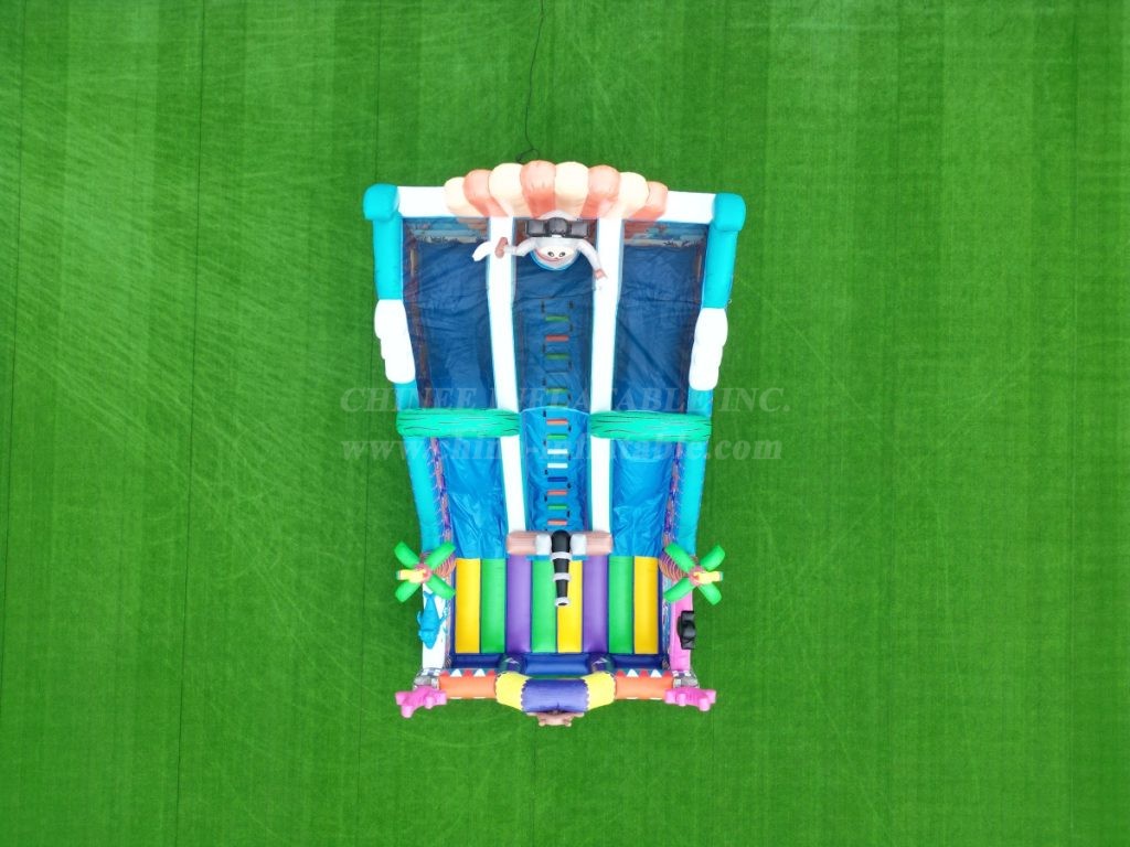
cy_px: 424
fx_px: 783
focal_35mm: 24
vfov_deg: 56.8
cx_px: 565
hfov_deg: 71.6
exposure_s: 1/2000
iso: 120
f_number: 1.7
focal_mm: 6.72
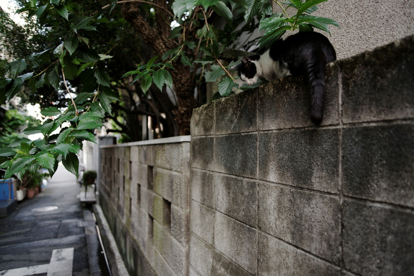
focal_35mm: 24
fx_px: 276
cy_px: 138
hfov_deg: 73.8
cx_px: 207
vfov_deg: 53.1
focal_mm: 24
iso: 200
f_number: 2
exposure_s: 1/125
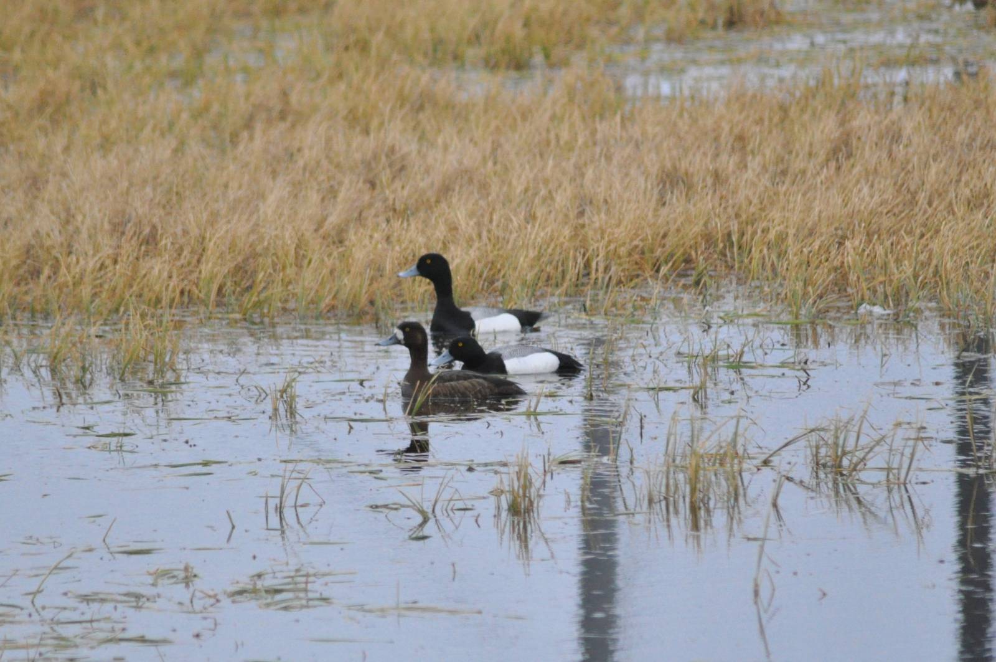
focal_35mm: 450
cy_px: 331
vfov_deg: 3.0
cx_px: 498
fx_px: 12436
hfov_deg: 4.6
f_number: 5.6
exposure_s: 1/250
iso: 1600
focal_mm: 300
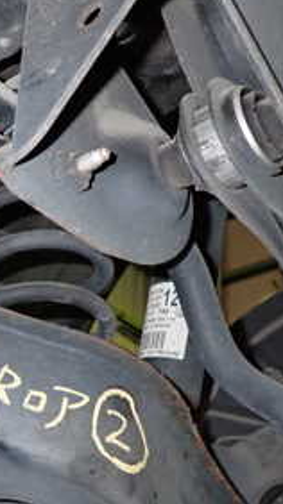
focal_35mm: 58
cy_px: 350
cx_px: -147
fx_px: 776
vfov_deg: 35.6
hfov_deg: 18.3
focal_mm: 4.5
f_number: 5.6
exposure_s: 1/30
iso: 500
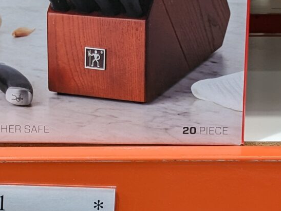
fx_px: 820
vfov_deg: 14.7
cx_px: 73
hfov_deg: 19.3
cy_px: 85
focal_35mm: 101
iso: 59
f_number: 1.73
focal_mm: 4.38
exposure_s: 1/60
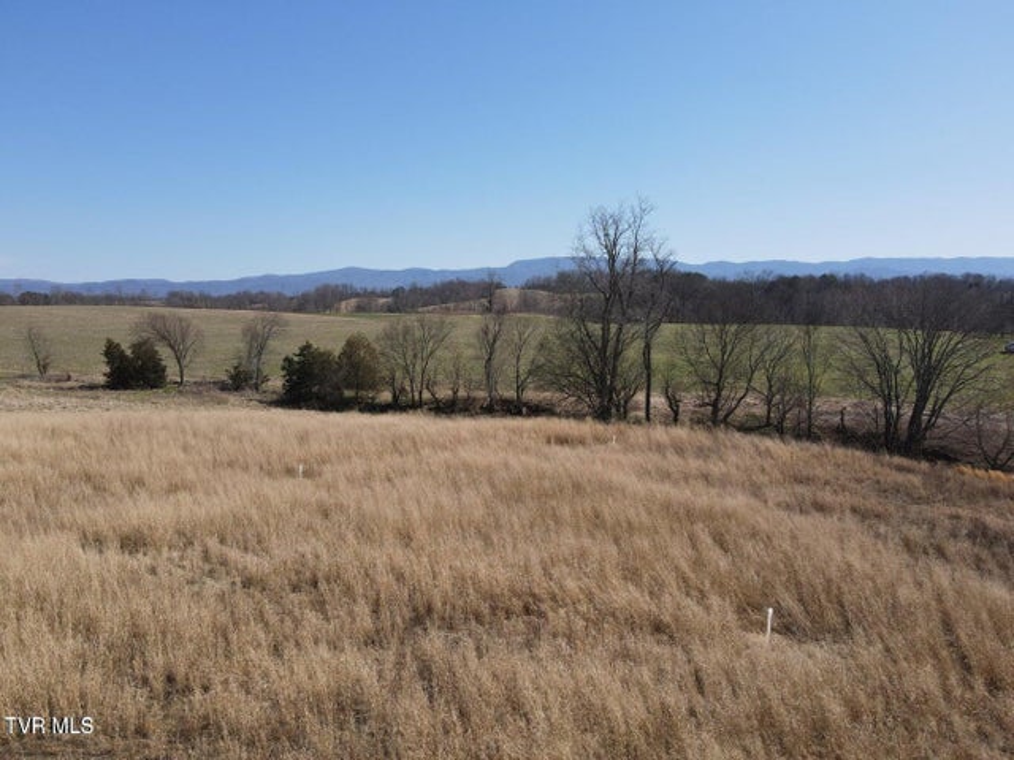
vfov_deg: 56.8
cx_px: 507
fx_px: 703
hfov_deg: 71.6
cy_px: 380
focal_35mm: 24
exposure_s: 1/725
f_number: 2.8
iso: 100
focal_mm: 4.5
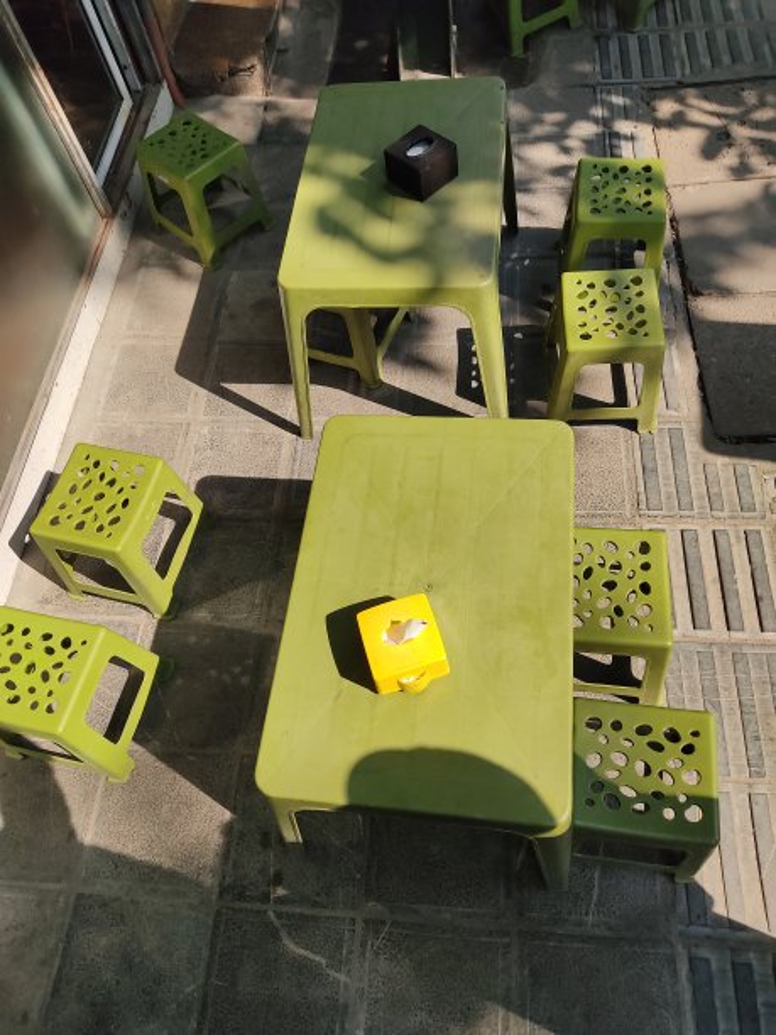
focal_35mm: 26
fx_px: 777
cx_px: 388
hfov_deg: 53.1
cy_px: 518
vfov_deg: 67.3
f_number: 1.79
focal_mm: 4.74
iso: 100
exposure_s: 1/804
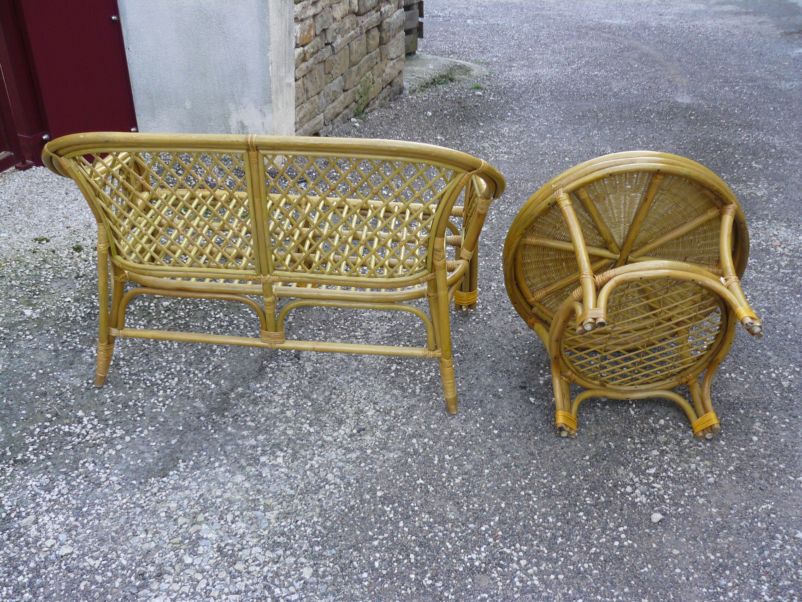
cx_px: 401
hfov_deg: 51.4
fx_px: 834
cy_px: 301
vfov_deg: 39.7
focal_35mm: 36
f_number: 2.8
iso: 100
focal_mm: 6
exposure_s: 1/80
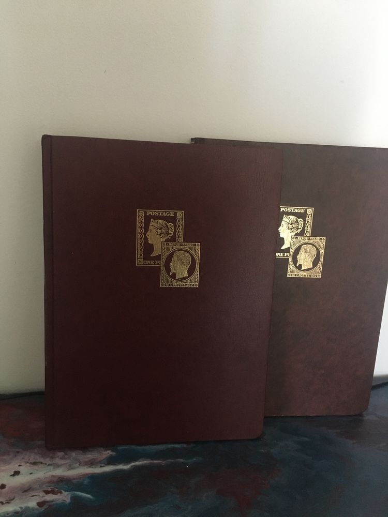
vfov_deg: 61.7
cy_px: 258
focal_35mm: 29
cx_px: 194
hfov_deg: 48.2
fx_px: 433
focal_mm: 4.15
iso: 200
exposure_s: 1/17
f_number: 2.2
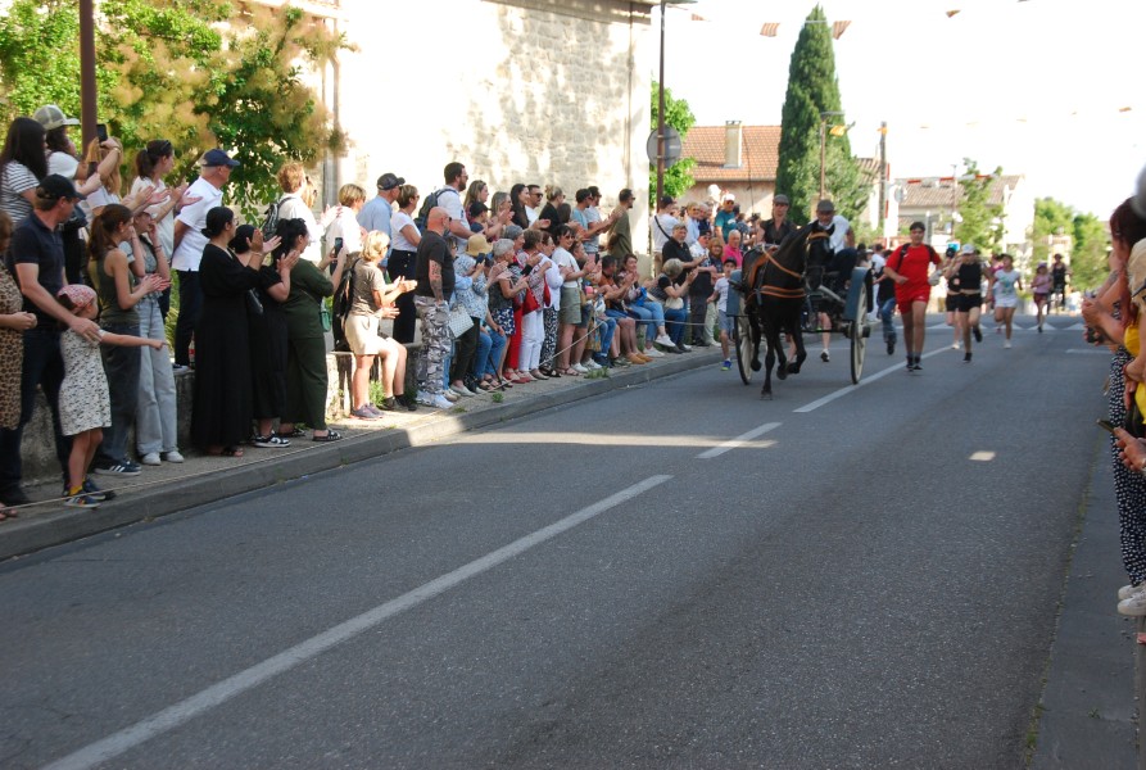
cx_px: 573
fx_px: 2010
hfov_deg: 31.8
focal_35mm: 63
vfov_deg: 21.7
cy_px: 385
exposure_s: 1/250
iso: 400
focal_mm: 42
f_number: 8
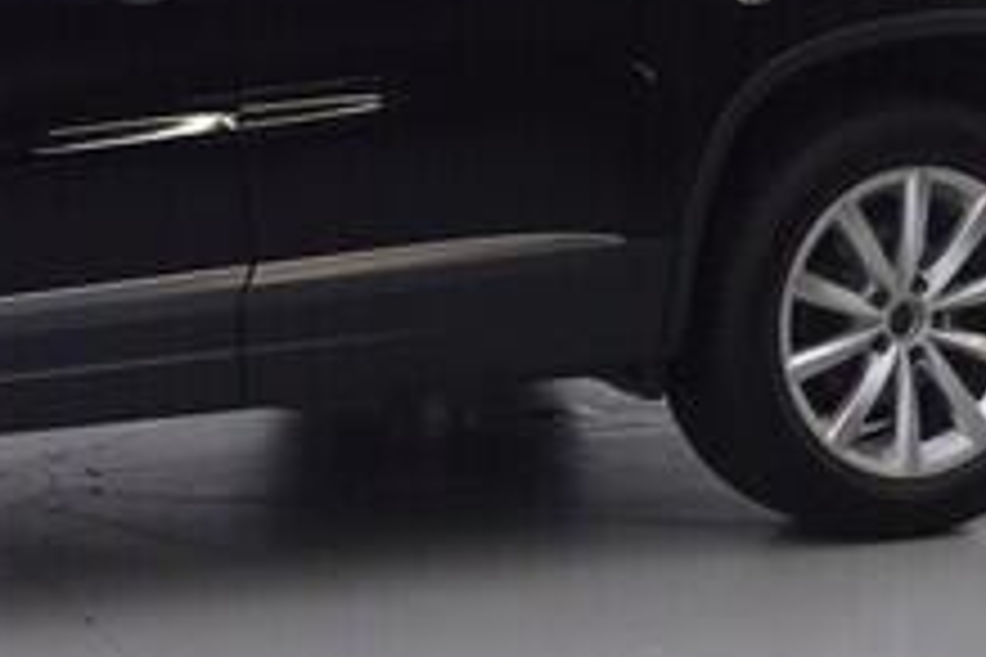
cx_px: -59
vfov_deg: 12.9
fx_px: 2885
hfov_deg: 18.7
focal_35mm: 105
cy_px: 104
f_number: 5
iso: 200
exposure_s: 1/80
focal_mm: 15
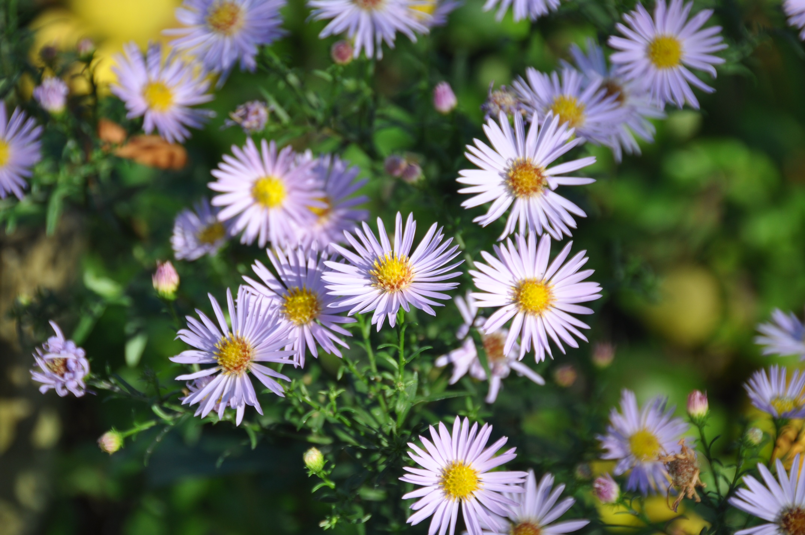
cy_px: 268
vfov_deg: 4.6
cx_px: 402
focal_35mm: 300
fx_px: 6700
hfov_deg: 6.9
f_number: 8
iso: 200
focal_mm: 200
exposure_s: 1/250
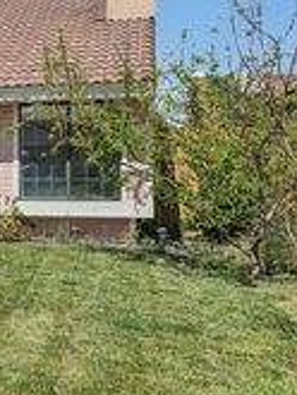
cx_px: -254
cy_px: 169
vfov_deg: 27.7
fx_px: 800
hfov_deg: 16.9
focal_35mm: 70
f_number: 8
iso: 400
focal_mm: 24
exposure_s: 1/1500
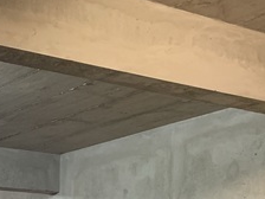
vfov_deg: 14.5
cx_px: -91
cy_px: 327
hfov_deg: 19.3
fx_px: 712
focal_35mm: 93
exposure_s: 1/33
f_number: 1.8
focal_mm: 4.25
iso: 400
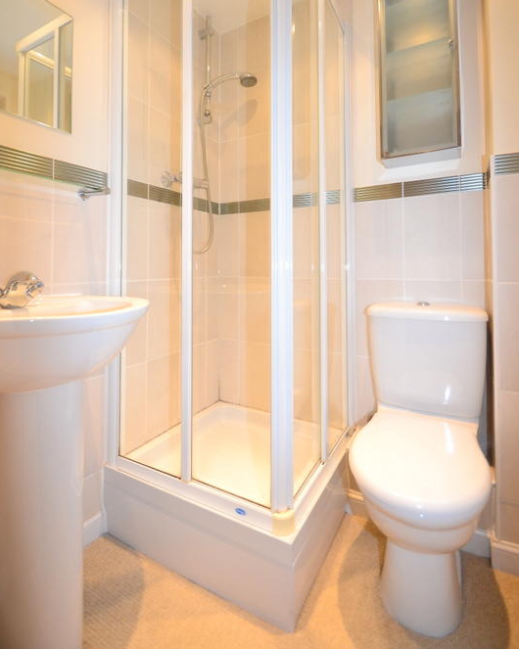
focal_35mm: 17
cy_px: 261
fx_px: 327
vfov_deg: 88.6
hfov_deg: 76.9
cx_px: 259
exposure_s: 1/60
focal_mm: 10
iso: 400
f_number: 4
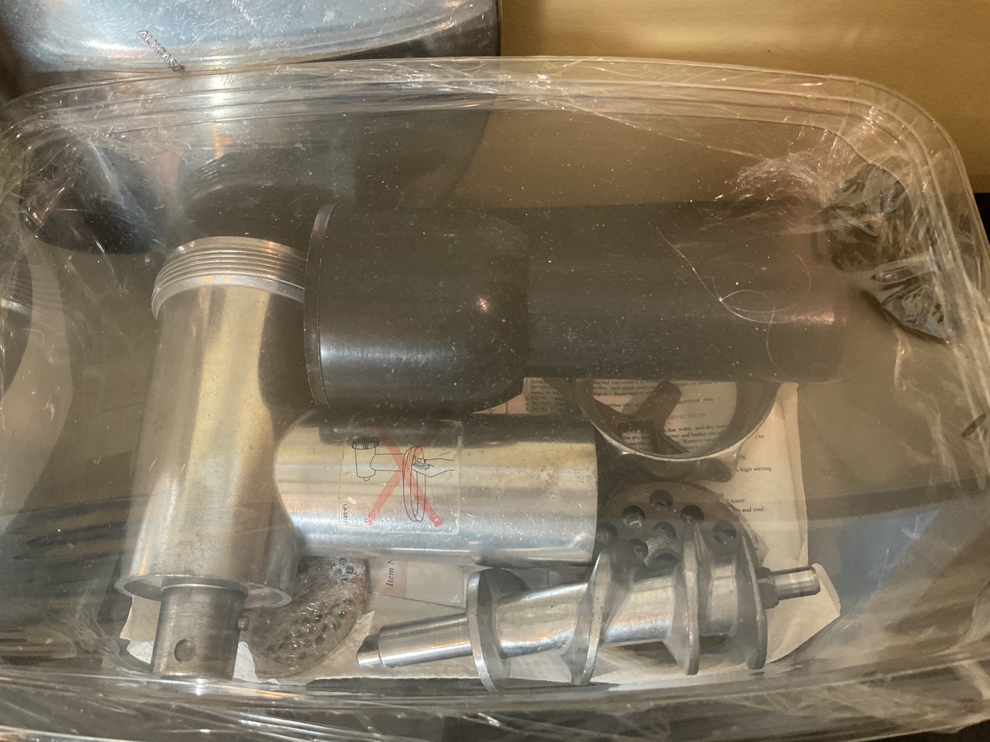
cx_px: 481
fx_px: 858
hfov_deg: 60.0
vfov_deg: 46.8
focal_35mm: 30
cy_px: 369
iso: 160
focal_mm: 3
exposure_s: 1/60
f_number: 1.8
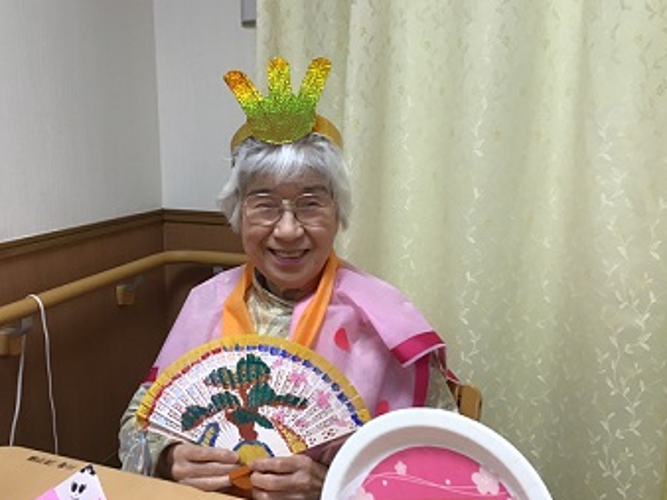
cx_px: 290
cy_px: 273
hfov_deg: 51.2
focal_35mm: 36
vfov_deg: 39.6
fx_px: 693
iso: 25
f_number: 2.4
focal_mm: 3.3
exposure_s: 1/30
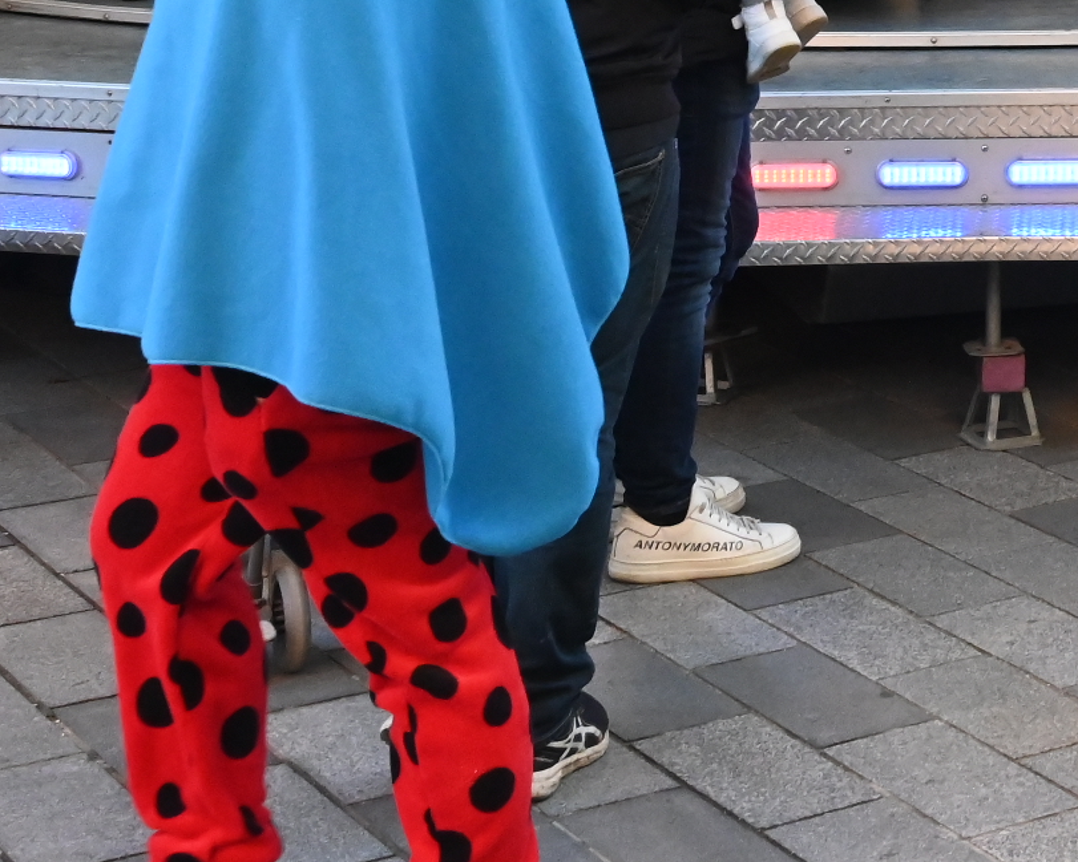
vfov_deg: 13.9
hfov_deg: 17.1
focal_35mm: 105
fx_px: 3350
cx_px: 1428
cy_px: -361
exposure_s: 1/400
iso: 4000
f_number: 10
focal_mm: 30
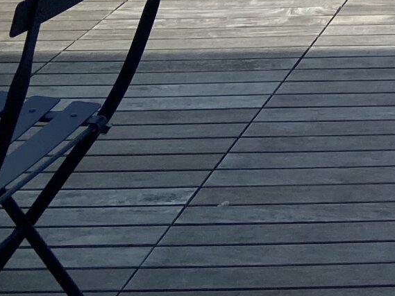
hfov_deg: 14.4
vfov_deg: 11.2
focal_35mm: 117
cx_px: 750
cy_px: -331
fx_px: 1335
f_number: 1.8
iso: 32
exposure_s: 1/3401
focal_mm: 4.25
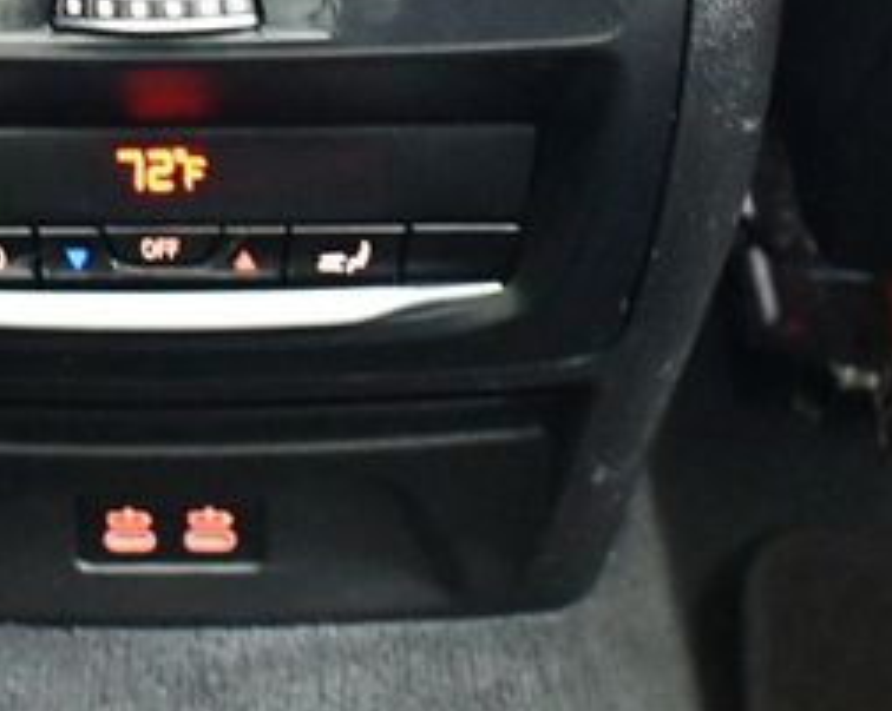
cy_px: 149
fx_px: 2268
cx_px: 166
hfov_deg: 21.9
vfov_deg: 17.7
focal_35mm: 86
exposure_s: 1/8
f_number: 3.5
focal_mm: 18
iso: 12800
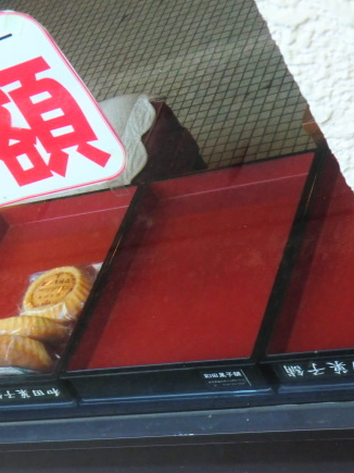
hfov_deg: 17.9
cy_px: 222
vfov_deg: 24.1
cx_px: 22
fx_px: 1105
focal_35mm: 81
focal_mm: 9.8
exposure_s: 1/60
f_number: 4.2
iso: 400
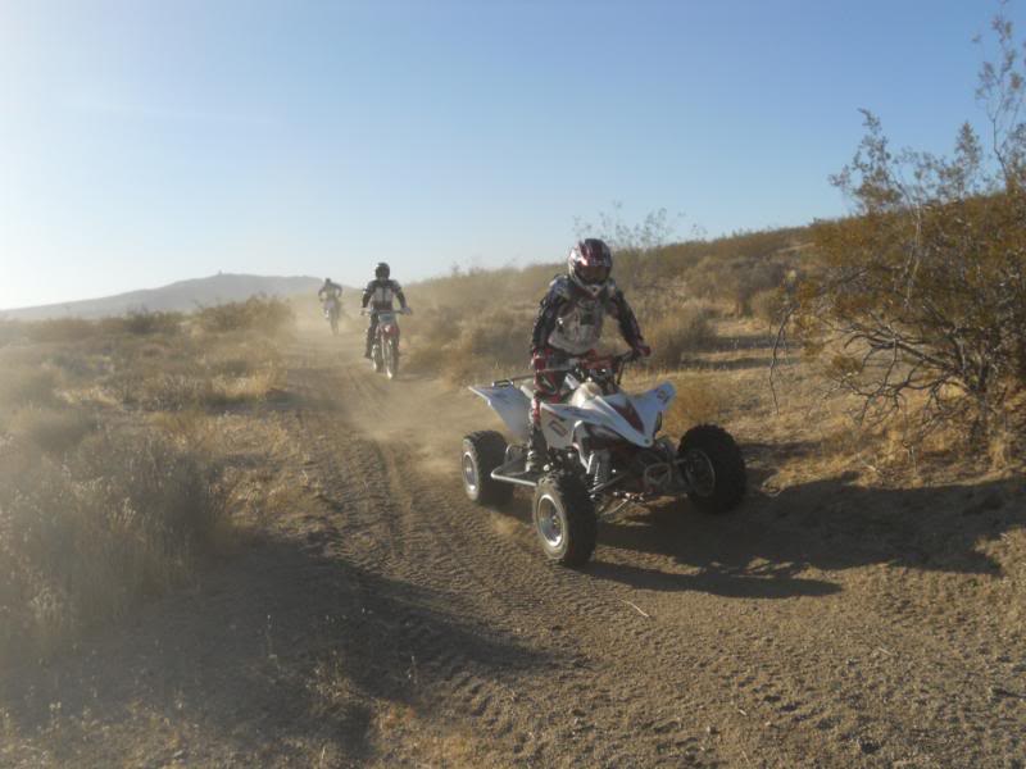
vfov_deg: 44.2
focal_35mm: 32
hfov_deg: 56.8
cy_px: 384
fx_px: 948
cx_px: 513
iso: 80
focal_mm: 5.8
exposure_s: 1/1000
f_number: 3.5
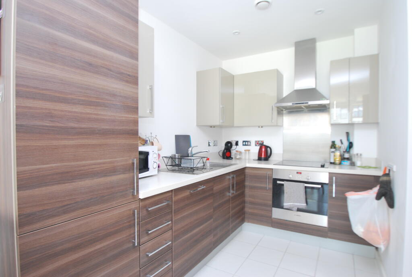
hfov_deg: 89.9
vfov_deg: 67.6
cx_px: 206
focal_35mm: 18
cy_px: 138
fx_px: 206
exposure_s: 1/25
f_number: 3.8
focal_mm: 12
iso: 400
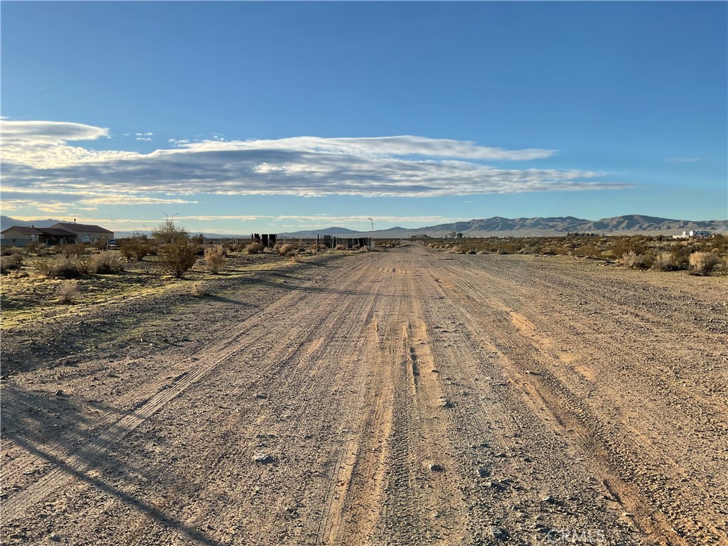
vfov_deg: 48.2
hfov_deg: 61.7
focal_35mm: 29
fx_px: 610
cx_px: 364
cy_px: 273
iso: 16
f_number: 1.8
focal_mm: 3
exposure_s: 1/1786
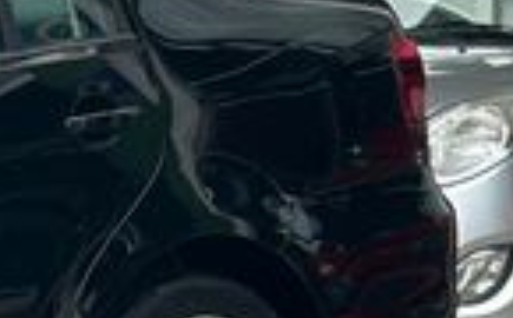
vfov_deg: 4.6
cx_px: -725
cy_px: 71
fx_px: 3977
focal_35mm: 285
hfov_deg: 7.0
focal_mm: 6.86
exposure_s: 1/1242
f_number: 1.78
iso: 80
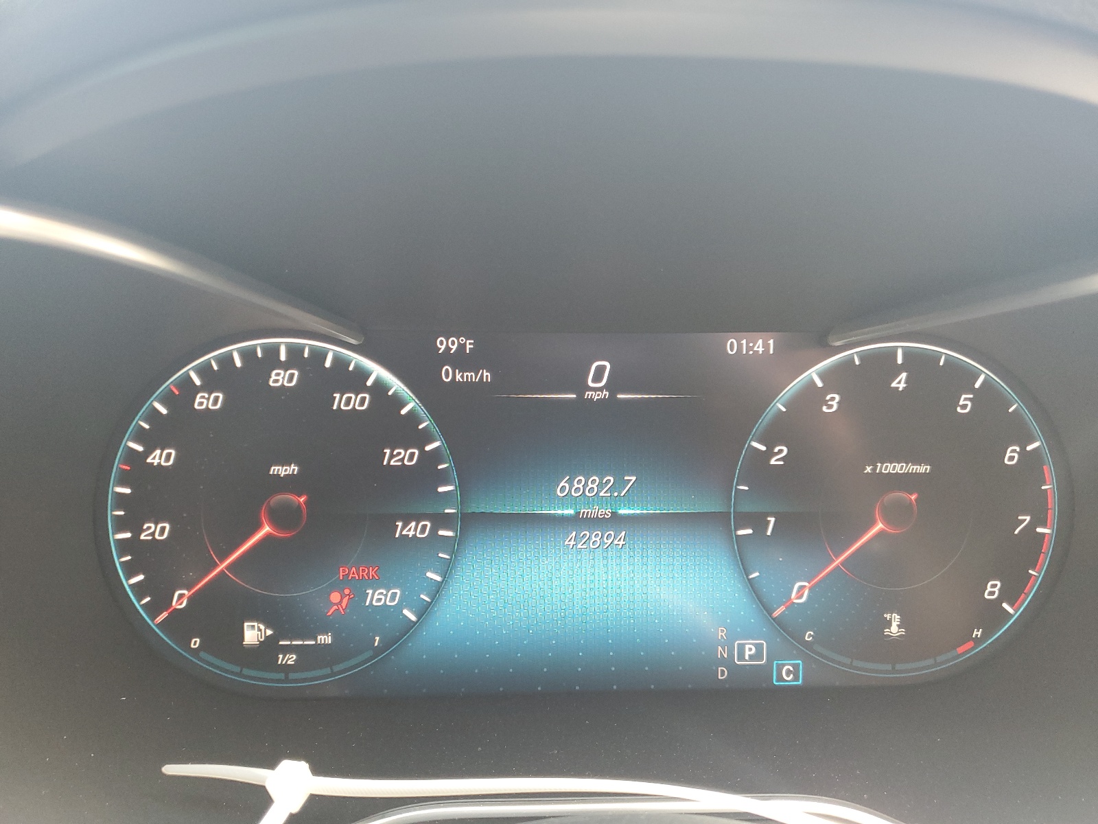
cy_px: 412
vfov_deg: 53.1
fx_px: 825
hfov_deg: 67.3
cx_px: 549
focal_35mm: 26
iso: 127
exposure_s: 1/60.2
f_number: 1.5
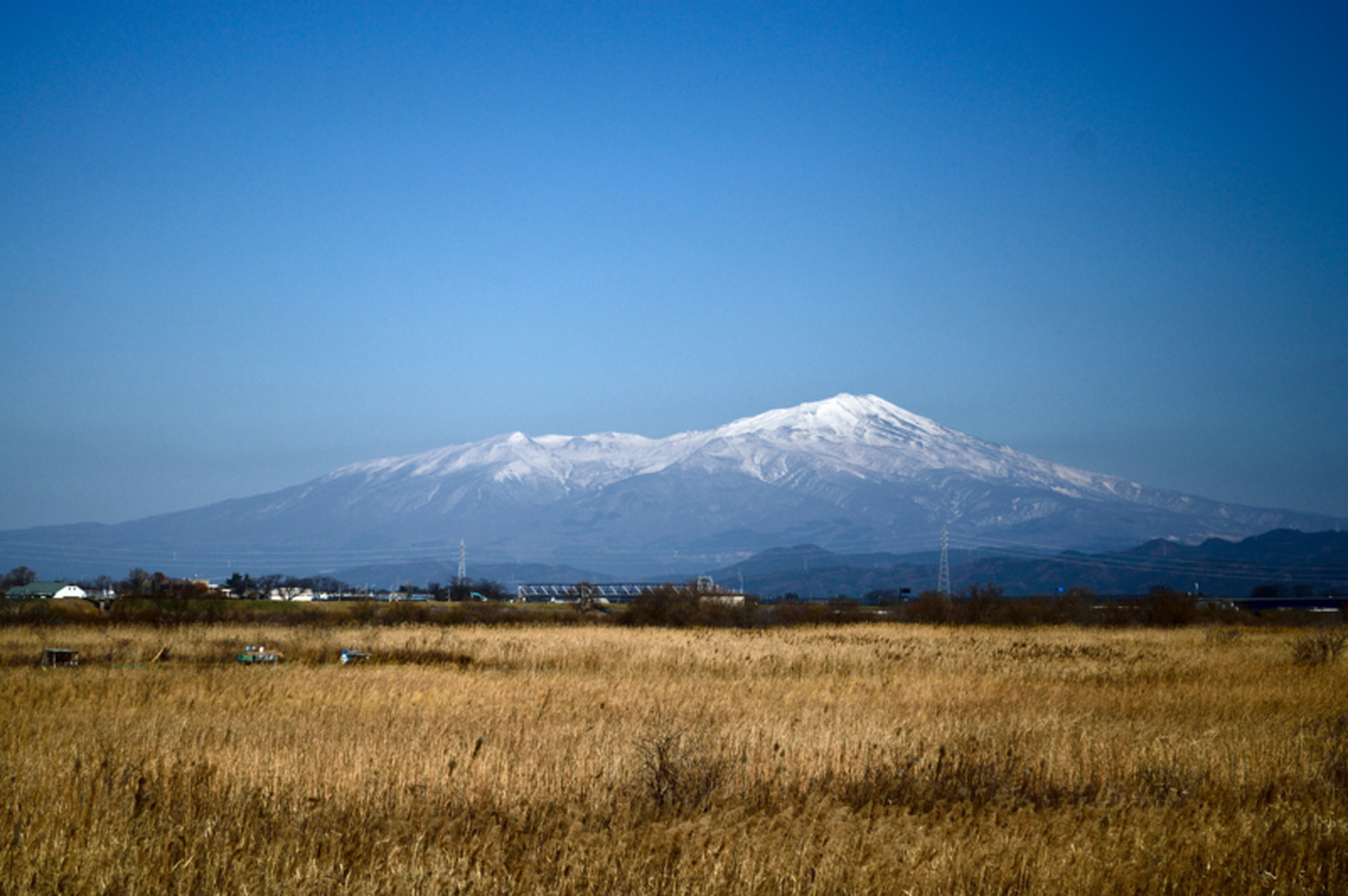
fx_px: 2694
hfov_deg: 28.1
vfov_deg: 18.9
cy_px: 448
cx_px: 674
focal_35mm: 72
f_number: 5.3
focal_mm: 48
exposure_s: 1/1000
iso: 280
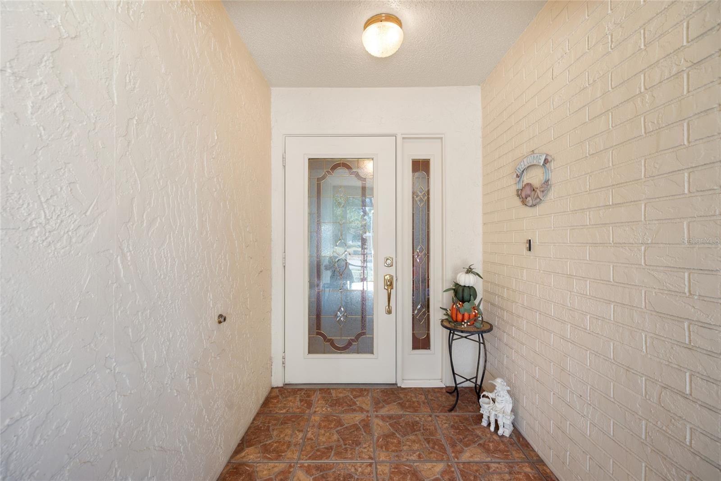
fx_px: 280
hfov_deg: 104.2
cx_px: 360
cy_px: 240
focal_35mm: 14
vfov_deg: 81.2
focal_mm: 14
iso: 250
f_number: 6.3
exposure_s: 1/13
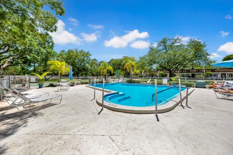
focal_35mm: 14
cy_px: 78
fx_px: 91
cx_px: 116
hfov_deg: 104.2
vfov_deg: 81.3
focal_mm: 14
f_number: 6.3
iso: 250
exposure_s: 1/2000
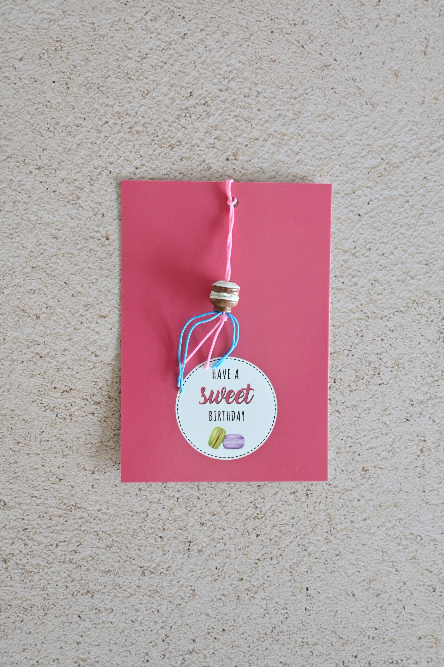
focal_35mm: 44
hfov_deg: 30.9
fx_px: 805
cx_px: 222
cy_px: 334
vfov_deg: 45.0
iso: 800
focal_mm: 29
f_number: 5
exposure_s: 1/50
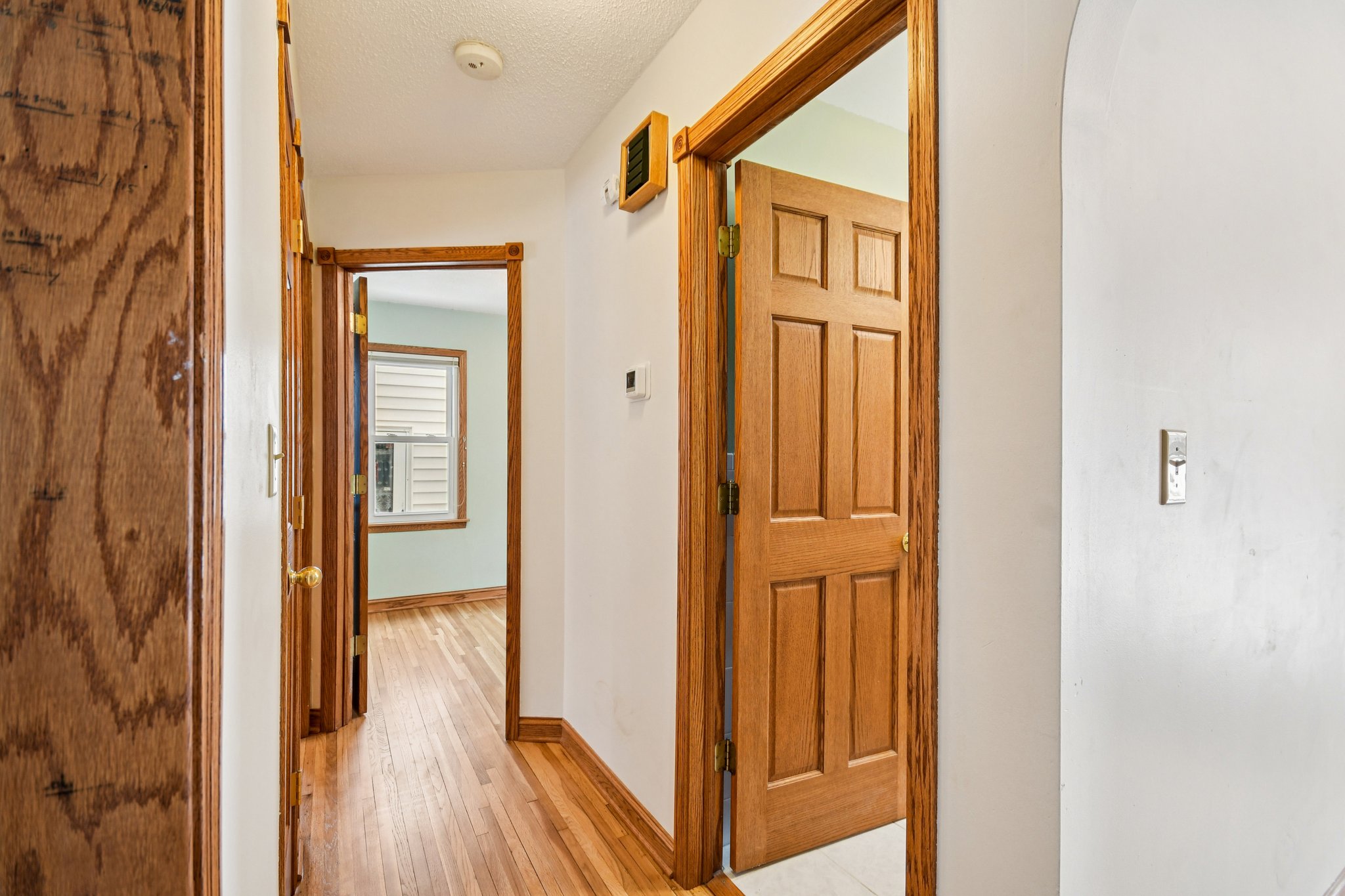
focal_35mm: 15
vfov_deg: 77.3
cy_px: 448
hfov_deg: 100.4
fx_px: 560
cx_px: 672
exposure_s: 1/25
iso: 400
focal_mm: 10
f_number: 6.3
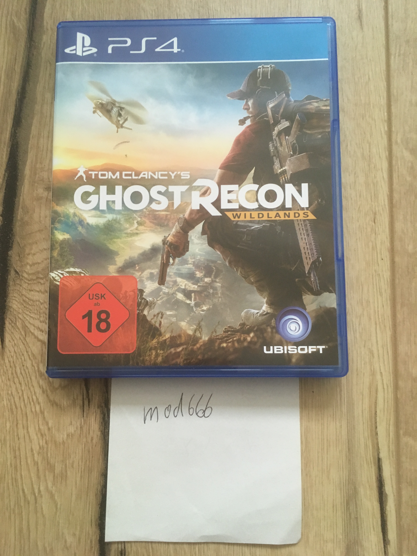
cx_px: 208
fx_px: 466
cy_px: 278
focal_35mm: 29
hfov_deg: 48.2
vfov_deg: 61.7
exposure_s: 1/33
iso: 200
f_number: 2.2
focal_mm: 4.15
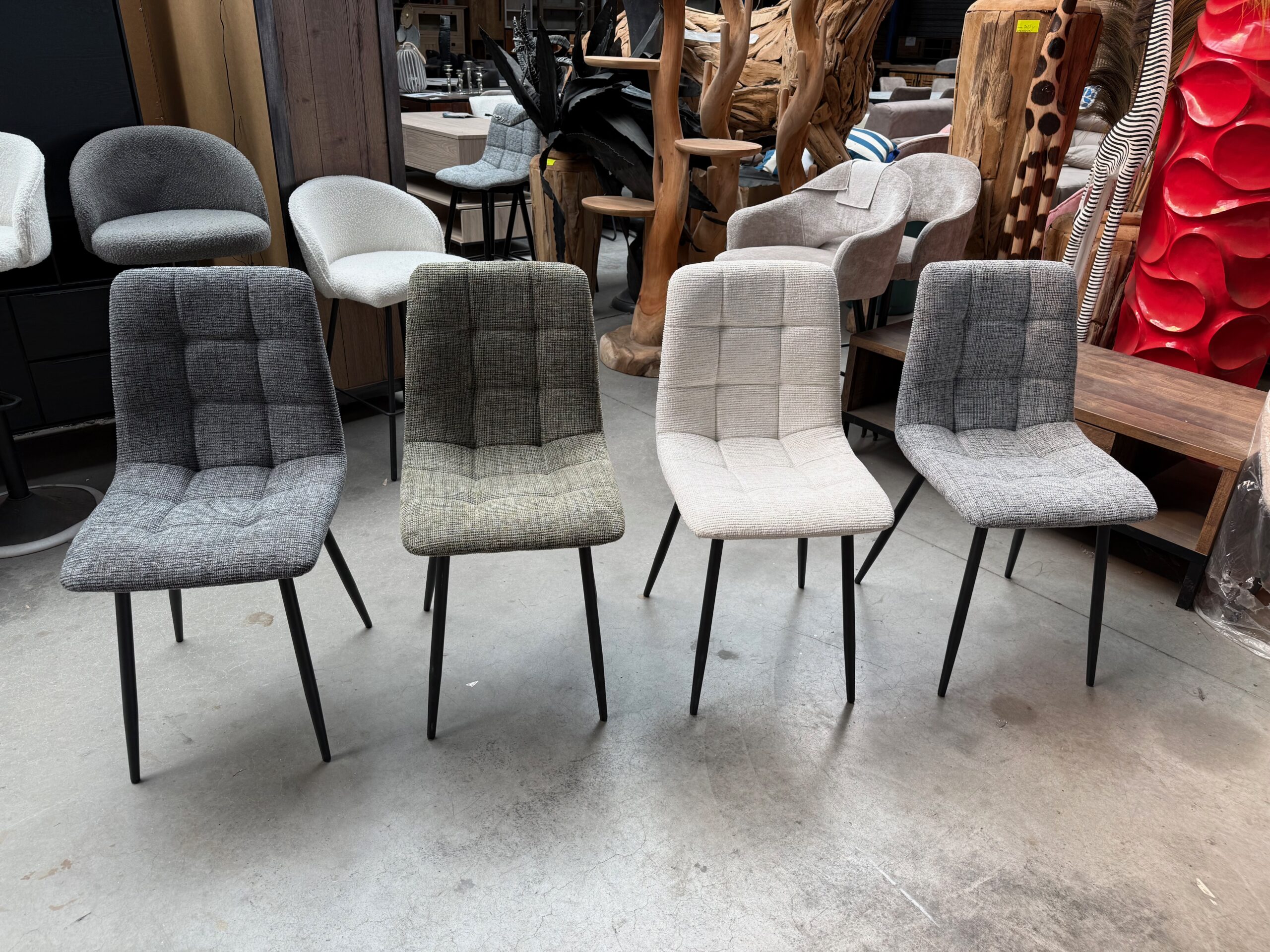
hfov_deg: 71.6
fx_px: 881
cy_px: 476
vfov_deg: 56.8
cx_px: 635
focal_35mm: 24
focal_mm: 6.76
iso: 64
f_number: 1.78
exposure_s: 1/158
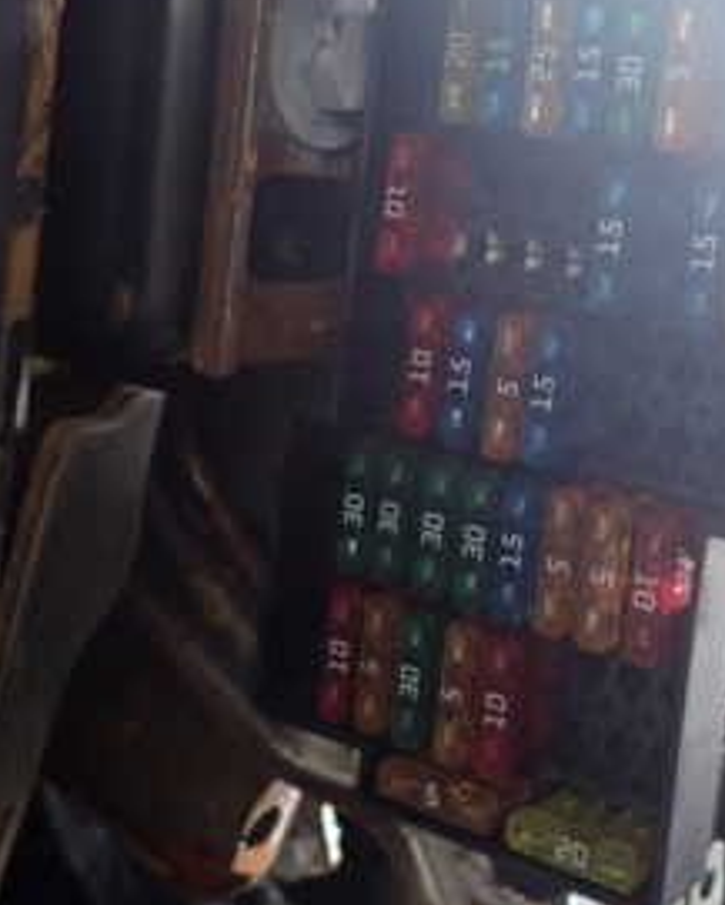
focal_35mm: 54
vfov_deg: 34.4
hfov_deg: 27.3
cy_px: 297
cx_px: 618
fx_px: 1448
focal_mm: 4.5
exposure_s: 1/30
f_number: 2
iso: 320
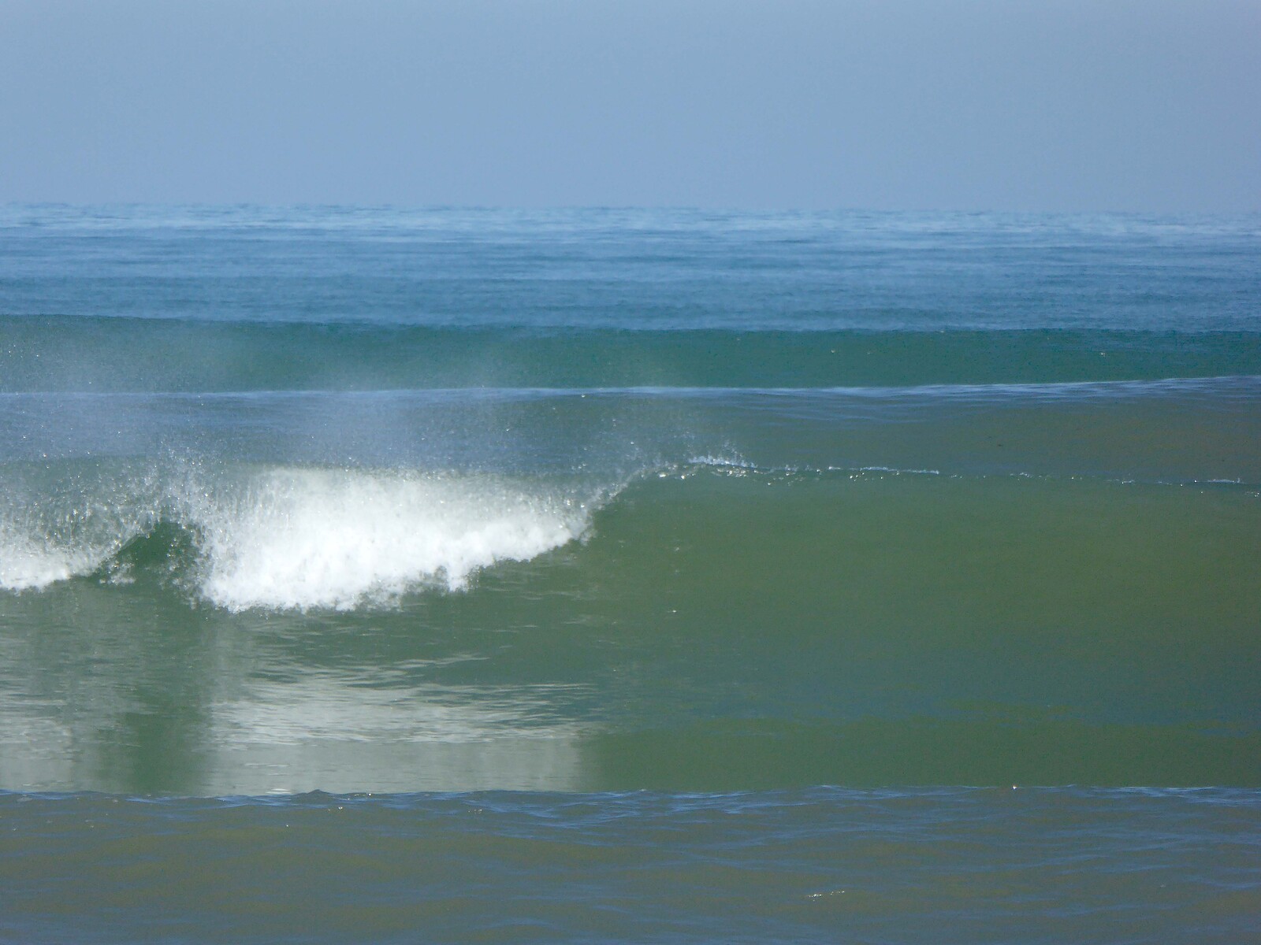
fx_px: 29143
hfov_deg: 2.5
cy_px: 472
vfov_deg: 1.9
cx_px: 630
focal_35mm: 800
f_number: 6.4
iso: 100
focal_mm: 129
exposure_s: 1/800
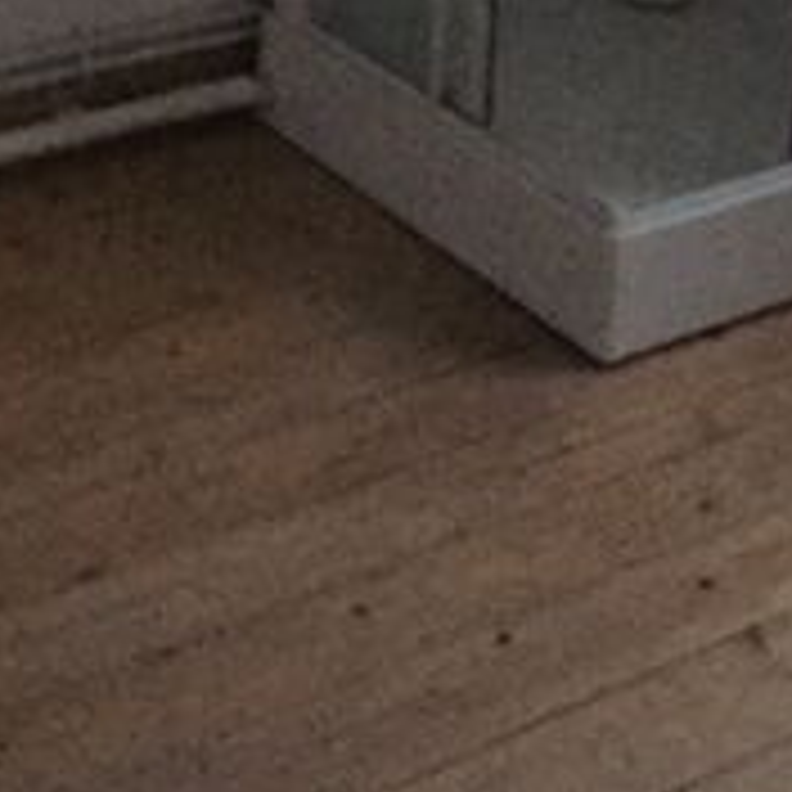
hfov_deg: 18.7
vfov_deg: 17.3
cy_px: -306
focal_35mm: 93
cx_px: 382
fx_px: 2407
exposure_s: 1/17
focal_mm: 4.15
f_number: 2.2
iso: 1000
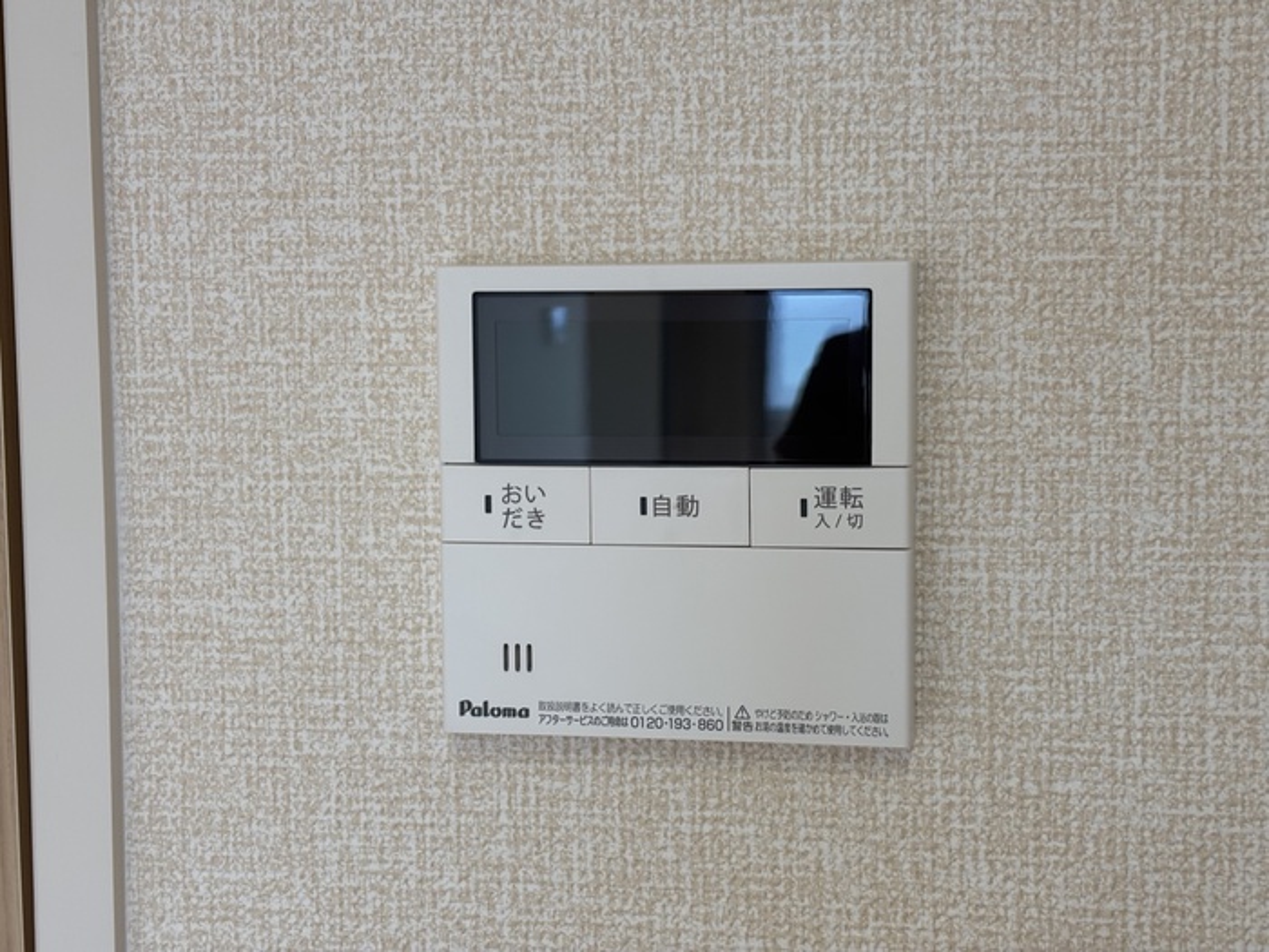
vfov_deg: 28.0
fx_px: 1906
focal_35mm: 52
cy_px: 476
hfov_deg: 36.8
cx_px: 634
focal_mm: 5.96
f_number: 1.6
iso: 80
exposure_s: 1/60
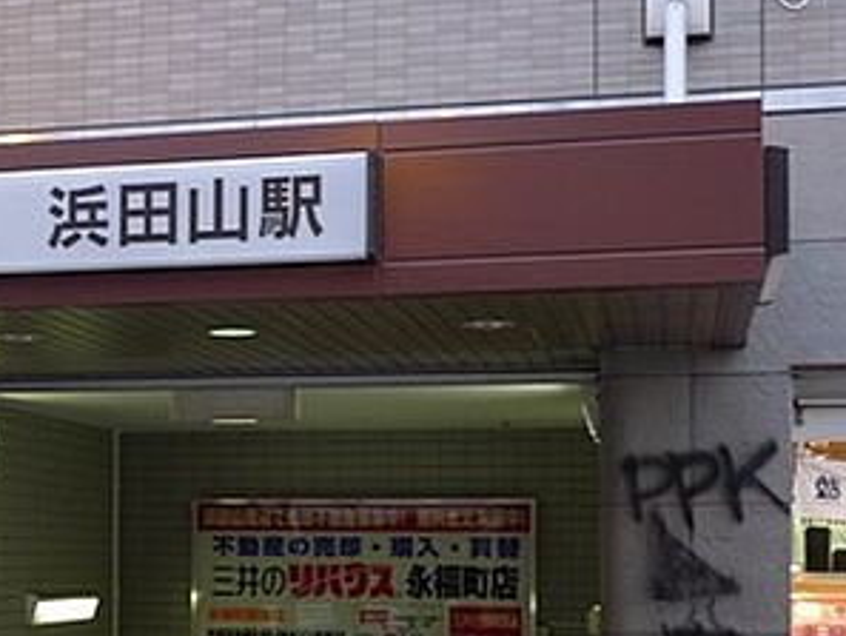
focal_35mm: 69
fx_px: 1687
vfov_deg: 21.1
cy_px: 511
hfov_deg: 27.8
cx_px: 214
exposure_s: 1/40
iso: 160
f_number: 2.2
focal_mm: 6.8
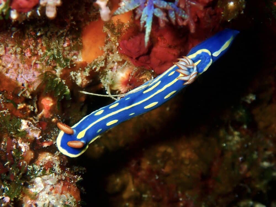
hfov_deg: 19.6
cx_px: 138
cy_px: 104
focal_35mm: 100
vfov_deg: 14.8
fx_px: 797
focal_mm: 18
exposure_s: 1/200
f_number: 6.3
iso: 200
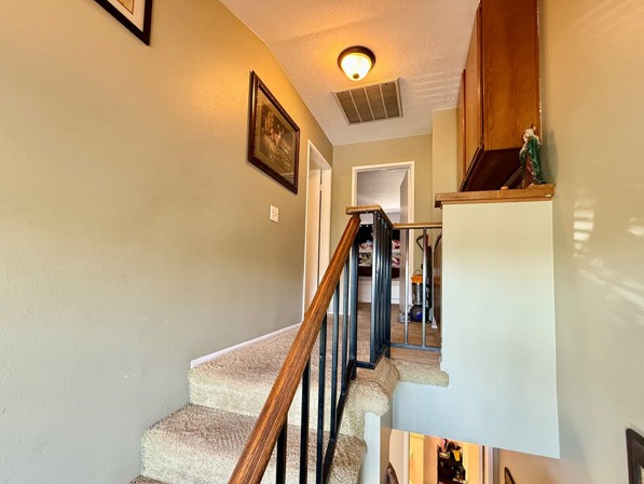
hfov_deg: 98.1
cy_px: 256
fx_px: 279
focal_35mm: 15
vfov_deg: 81.7
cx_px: 337
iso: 640
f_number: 2.2
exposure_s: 1/60
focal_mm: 2.22
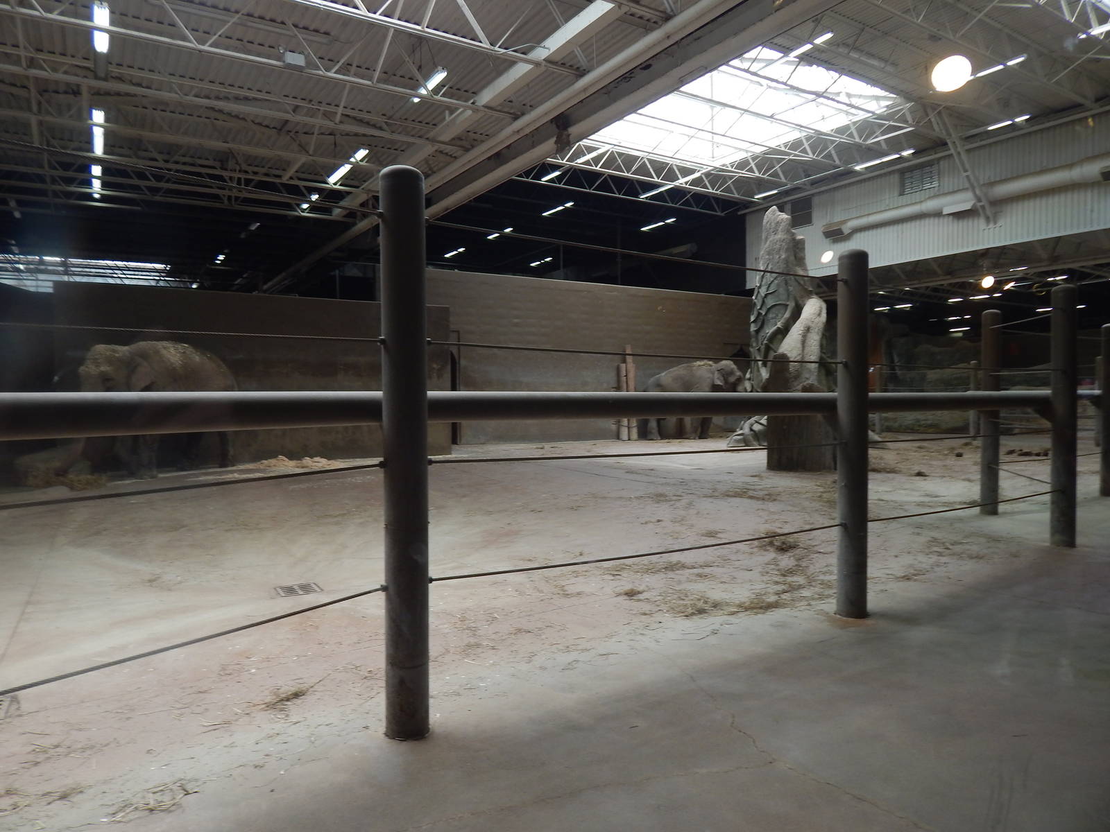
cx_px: 555
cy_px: 416
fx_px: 738
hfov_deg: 73.9
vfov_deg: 58.9
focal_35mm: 23
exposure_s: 1/100
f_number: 3
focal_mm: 4
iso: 125
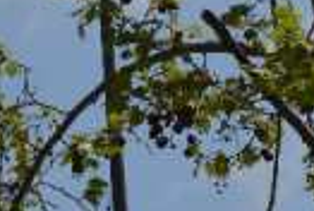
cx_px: -273
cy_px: -348
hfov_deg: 4.8
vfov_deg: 3.2
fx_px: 3733
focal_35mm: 427
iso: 125
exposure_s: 1/125
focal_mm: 70
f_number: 22
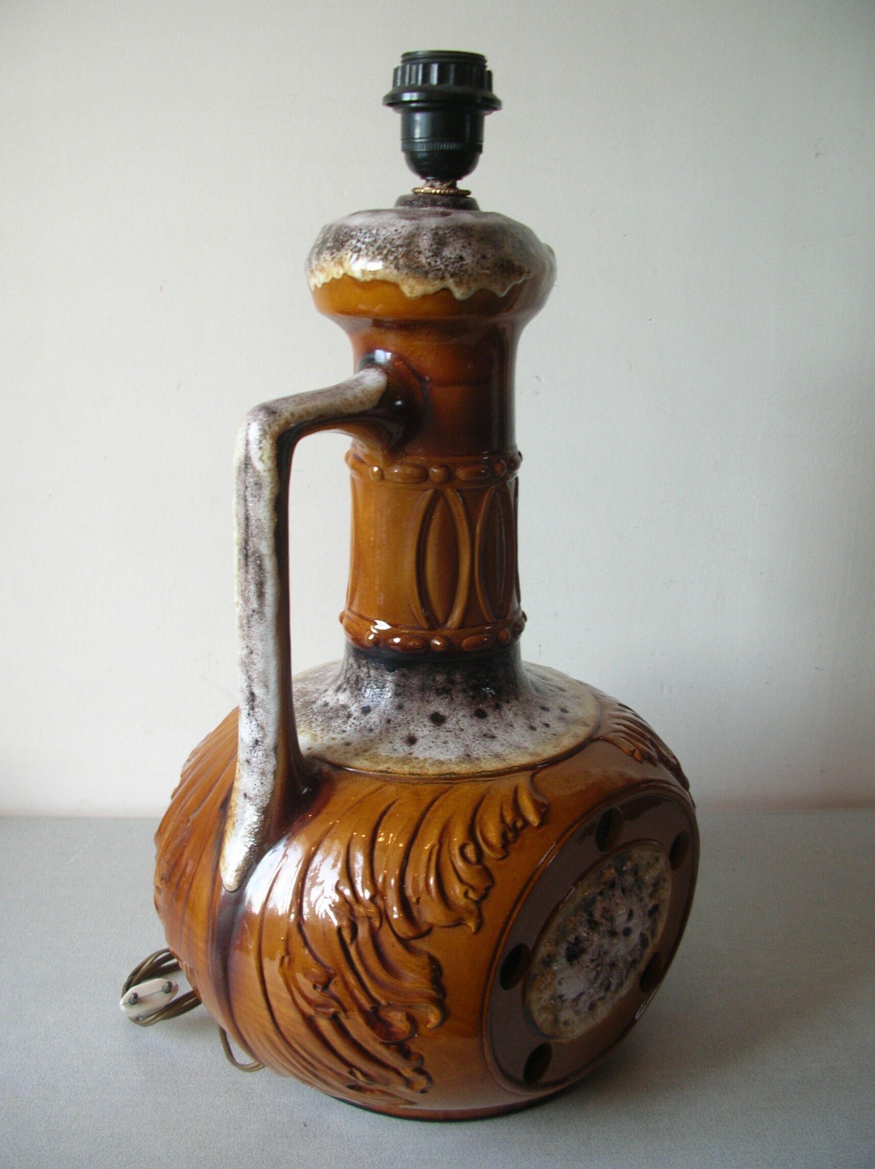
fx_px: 1181
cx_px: 438
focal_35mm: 35
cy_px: 584
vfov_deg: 52.7
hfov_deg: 40.6
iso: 50
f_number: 2.8
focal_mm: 5.8
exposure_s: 1/11
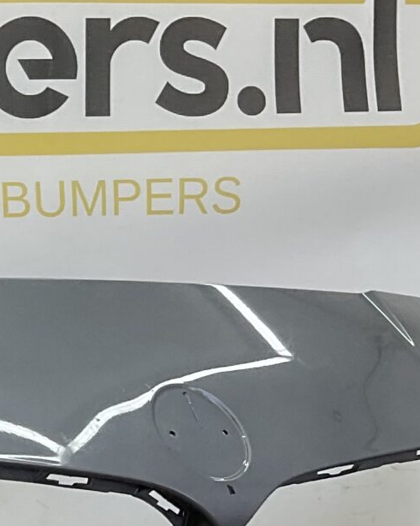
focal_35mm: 118
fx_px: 1834
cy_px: 607
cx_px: -298
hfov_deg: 12.2
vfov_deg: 15.8
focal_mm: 3
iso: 20
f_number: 1.8
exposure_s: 1/120
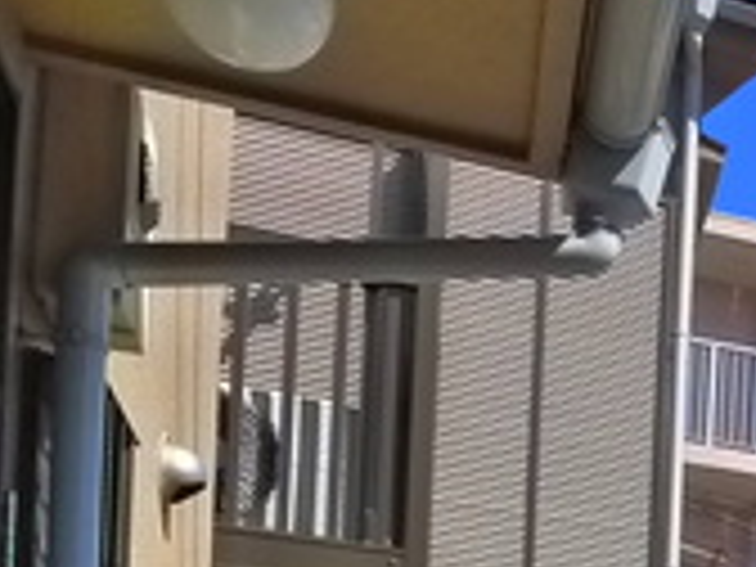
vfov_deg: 13.0
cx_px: 1566
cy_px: 1114
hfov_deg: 15.3
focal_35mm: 100
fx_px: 2184
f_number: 4
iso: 400
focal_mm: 5.1
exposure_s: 1/800
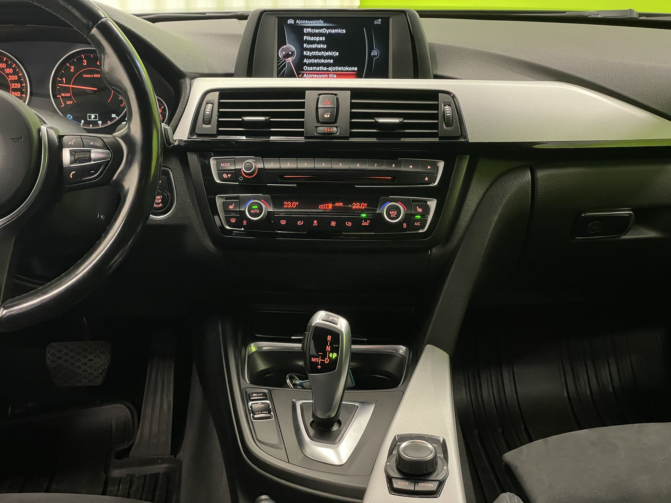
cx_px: 336
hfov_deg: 36.8
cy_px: 252
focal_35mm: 52
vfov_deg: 28.0
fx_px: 1008
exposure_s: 1/50
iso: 640
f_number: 2
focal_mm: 6
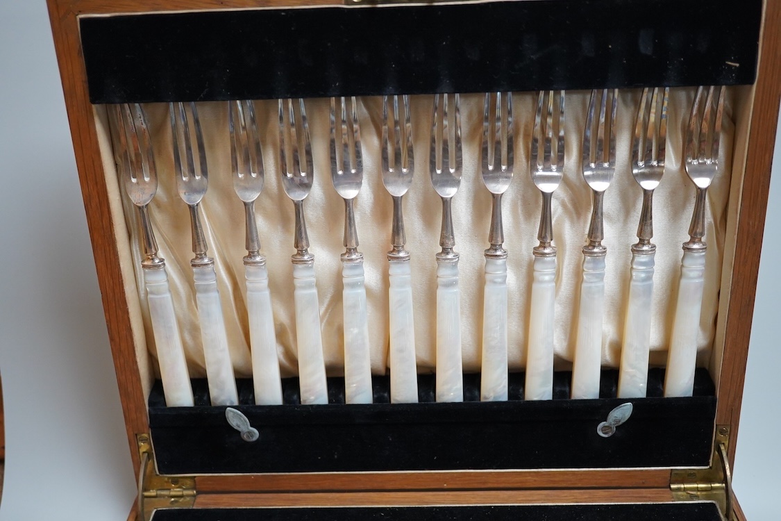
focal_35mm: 45
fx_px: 976
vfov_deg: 29.9
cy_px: 260
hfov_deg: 43.6
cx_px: 390
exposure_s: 1/250
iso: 2500
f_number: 5
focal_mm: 30
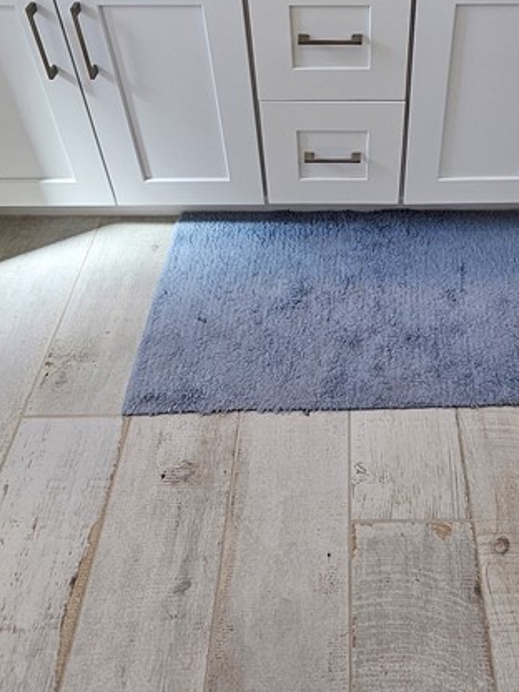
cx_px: 364
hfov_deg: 43.3
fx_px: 640
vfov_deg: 53.2
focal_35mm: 32
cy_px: 141
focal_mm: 1.74
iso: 40
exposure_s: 1/60
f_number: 2.2
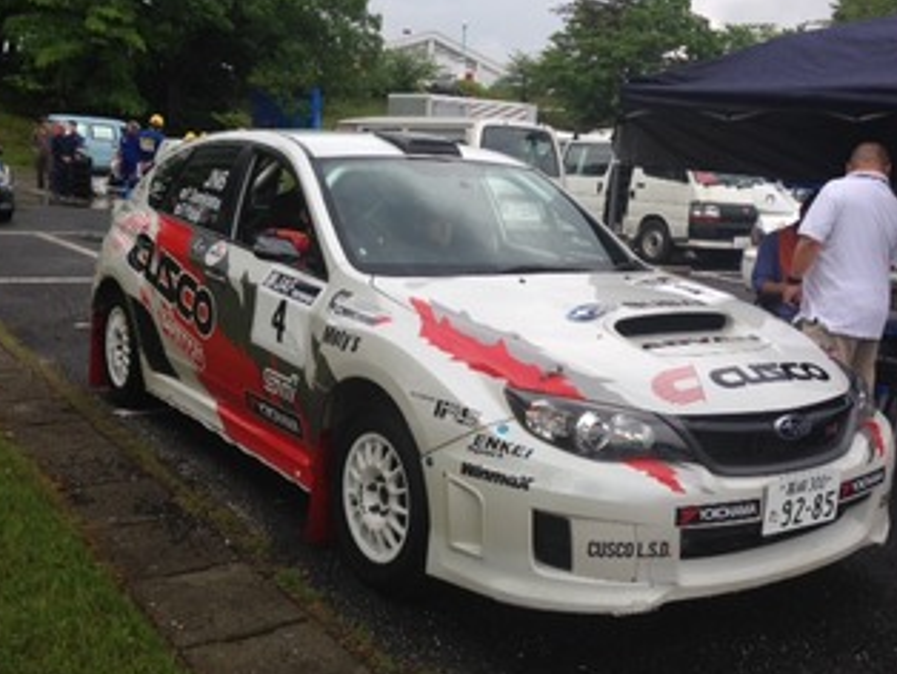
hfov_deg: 44.7
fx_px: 1089
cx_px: 483
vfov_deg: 34.4
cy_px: 354
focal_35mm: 42
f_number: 2.4
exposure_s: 1/616
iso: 50
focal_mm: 4.12
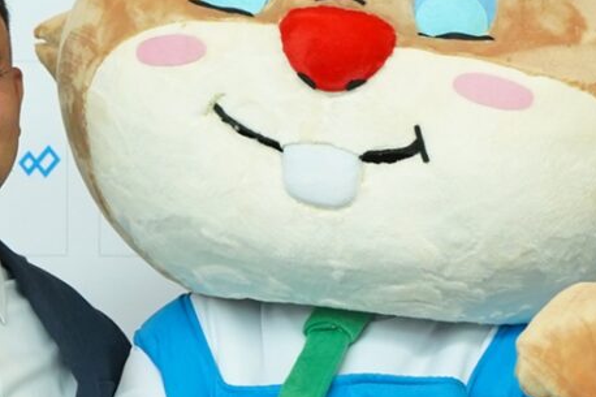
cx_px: 436
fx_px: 3790
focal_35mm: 229
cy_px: 307
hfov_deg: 9.0
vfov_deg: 6.0
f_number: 3.5
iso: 1600
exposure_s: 1/250
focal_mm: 41
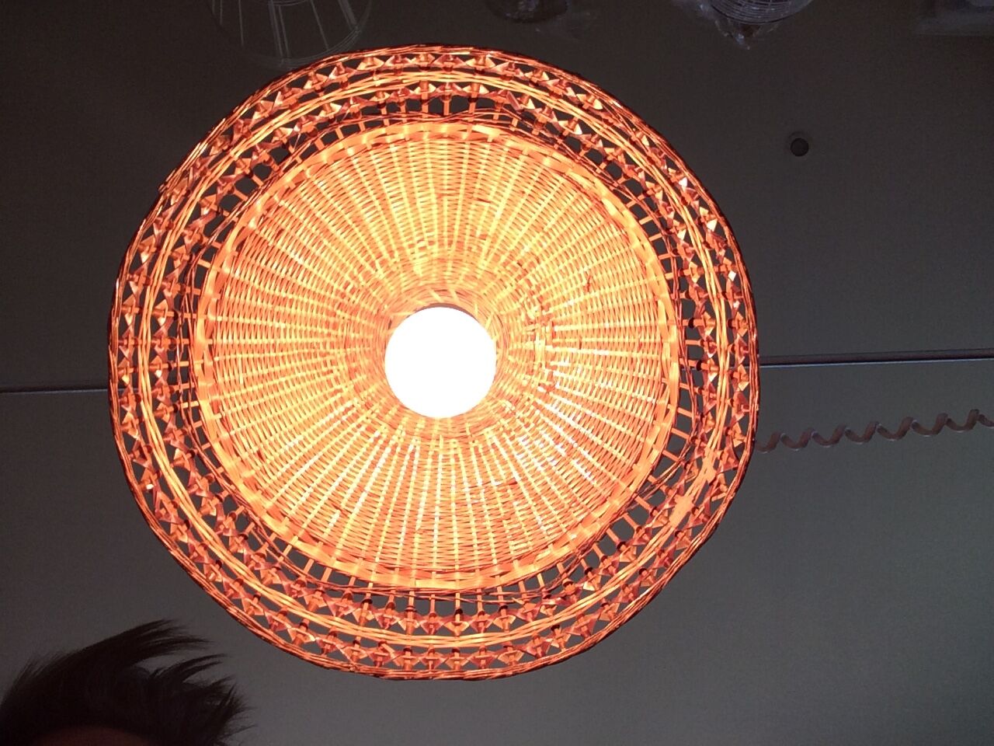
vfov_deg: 45.4
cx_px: 497
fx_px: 890
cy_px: 373
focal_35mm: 31
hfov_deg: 58.4
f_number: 2.4
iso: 50
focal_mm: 2.15
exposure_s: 1/115
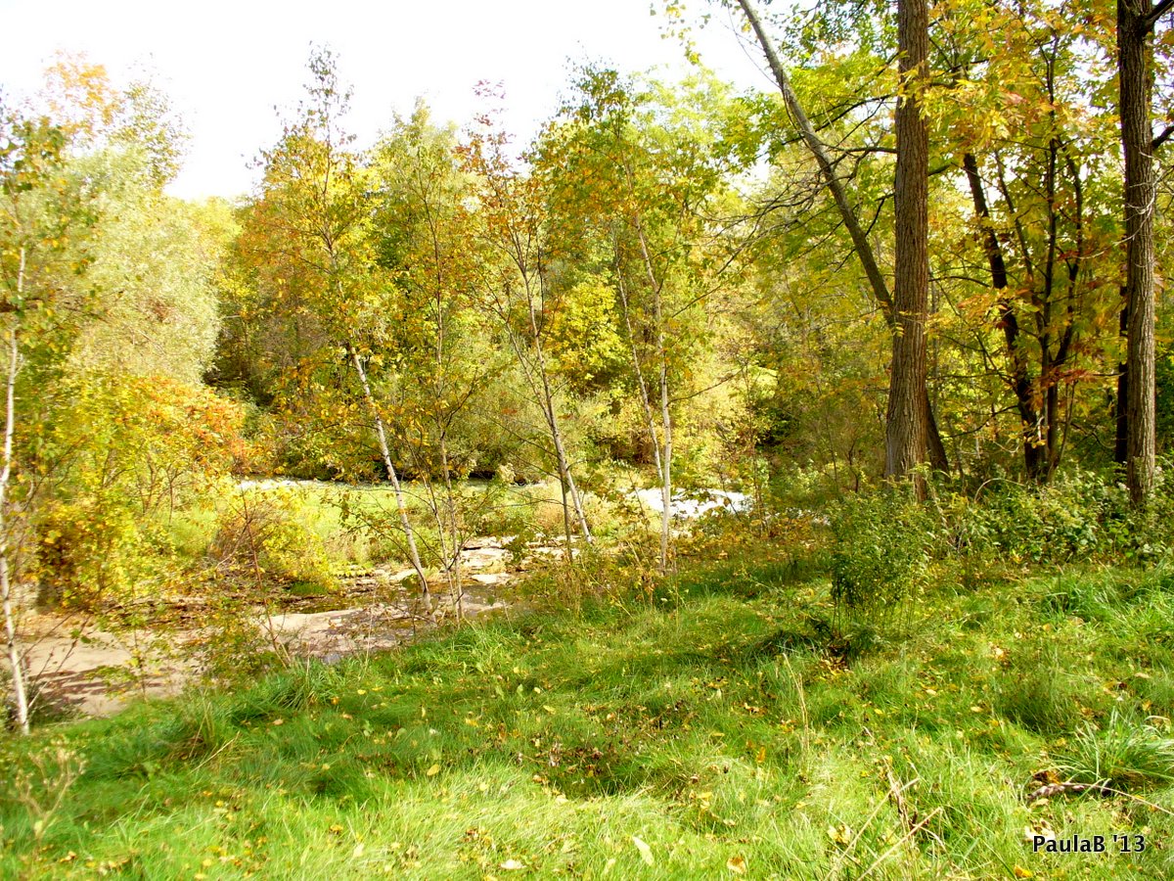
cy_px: 440
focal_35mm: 37
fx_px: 1255
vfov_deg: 38.7
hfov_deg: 50.1
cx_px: 587
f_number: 2.8
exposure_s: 1/160
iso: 80
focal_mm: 6.1
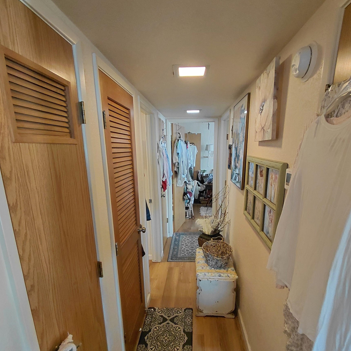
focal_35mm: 19
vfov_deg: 77.1
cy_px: 205
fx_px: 218
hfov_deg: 77.7
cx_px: 176
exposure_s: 1/40
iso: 250
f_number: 2.2
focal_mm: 1.64
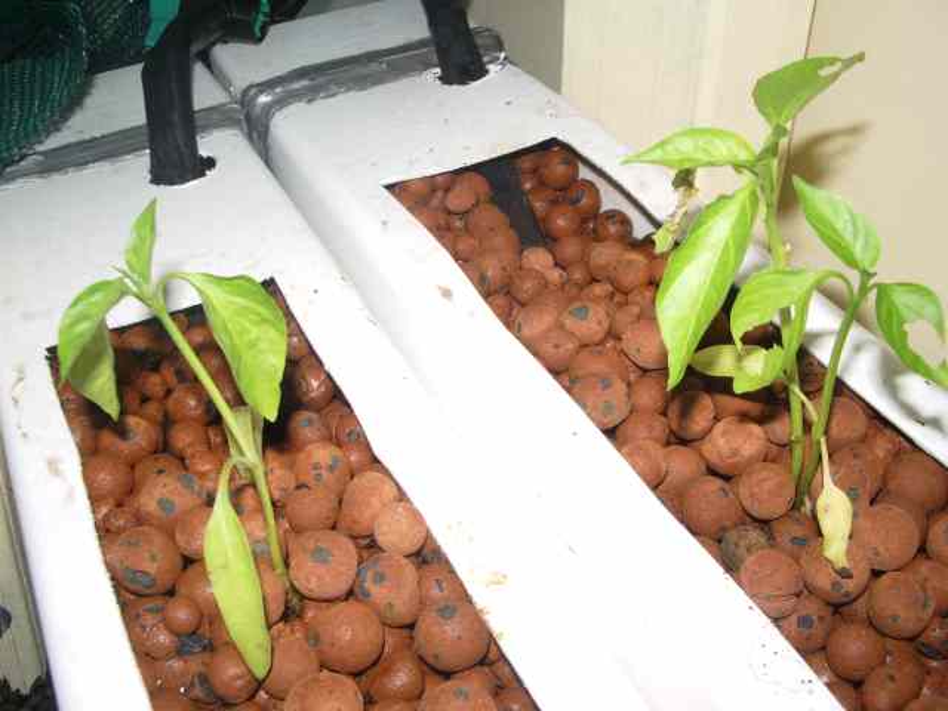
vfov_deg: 40.7
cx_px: 474
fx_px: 959
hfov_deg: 52.6
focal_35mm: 35
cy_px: 356
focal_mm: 5.8
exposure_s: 1/40
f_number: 4.3
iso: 50
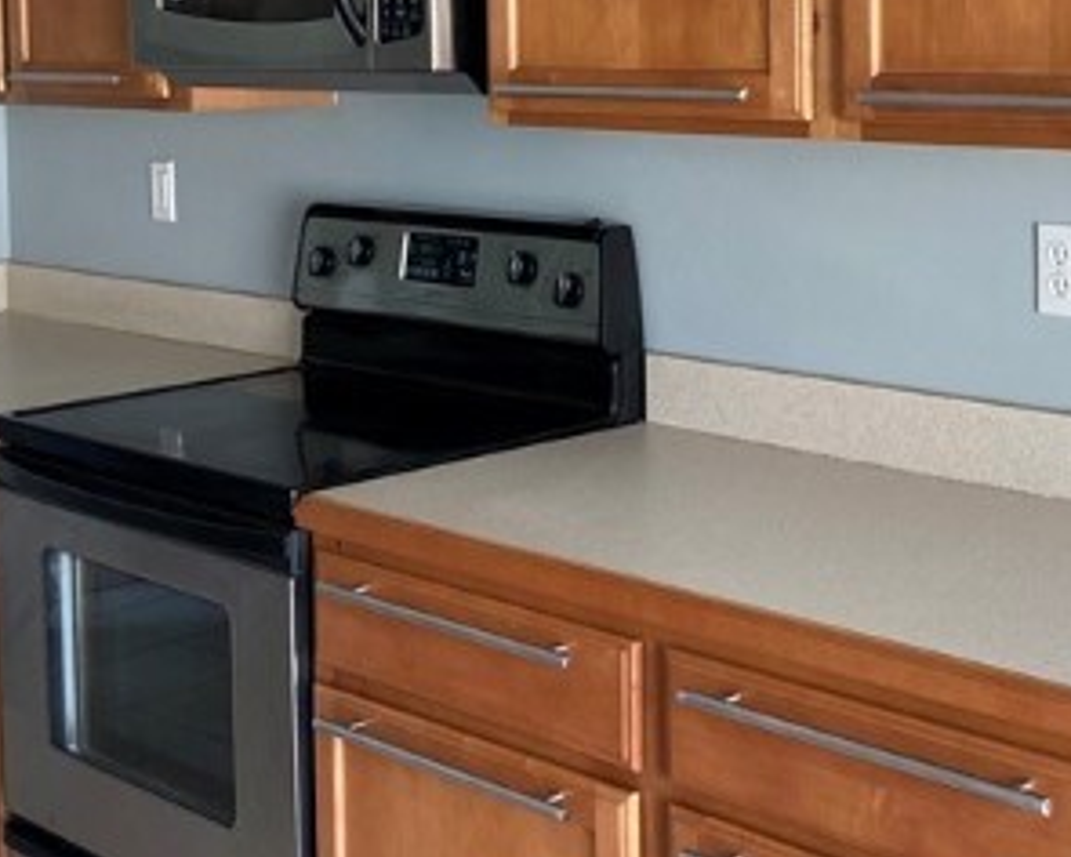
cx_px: 643
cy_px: 163
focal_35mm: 66
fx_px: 2092
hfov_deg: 28.6
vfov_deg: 22.8
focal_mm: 4.25
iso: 125
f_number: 1.8
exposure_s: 1/103
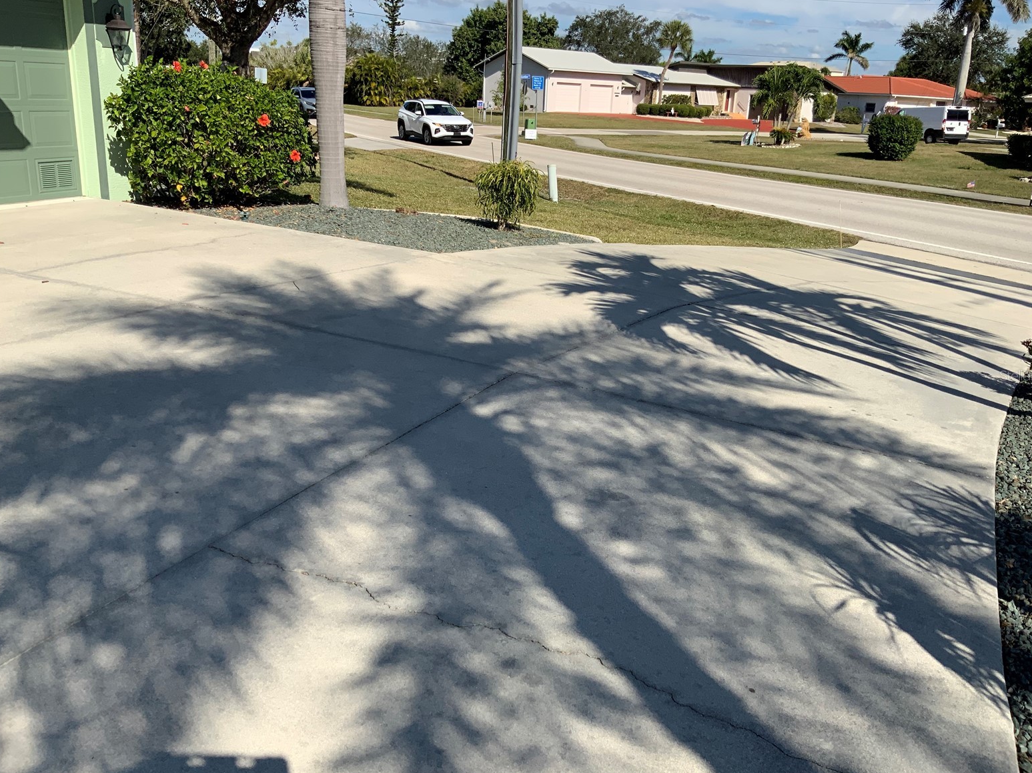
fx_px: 894
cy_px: 375
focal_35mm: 30
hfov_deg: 60.0
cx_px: 529
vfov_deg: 46.8
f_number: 1.8
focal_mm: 3
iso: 16
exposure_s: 1/2801
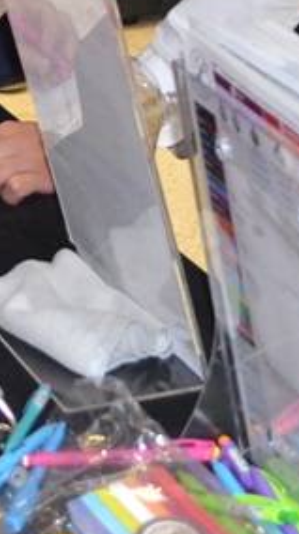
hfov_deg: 8.8
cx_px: -199
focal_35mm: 133
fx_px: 1881
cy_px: -167
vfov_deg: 15.4
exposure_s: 1/60
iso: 2000
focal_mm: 20
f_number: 3.8
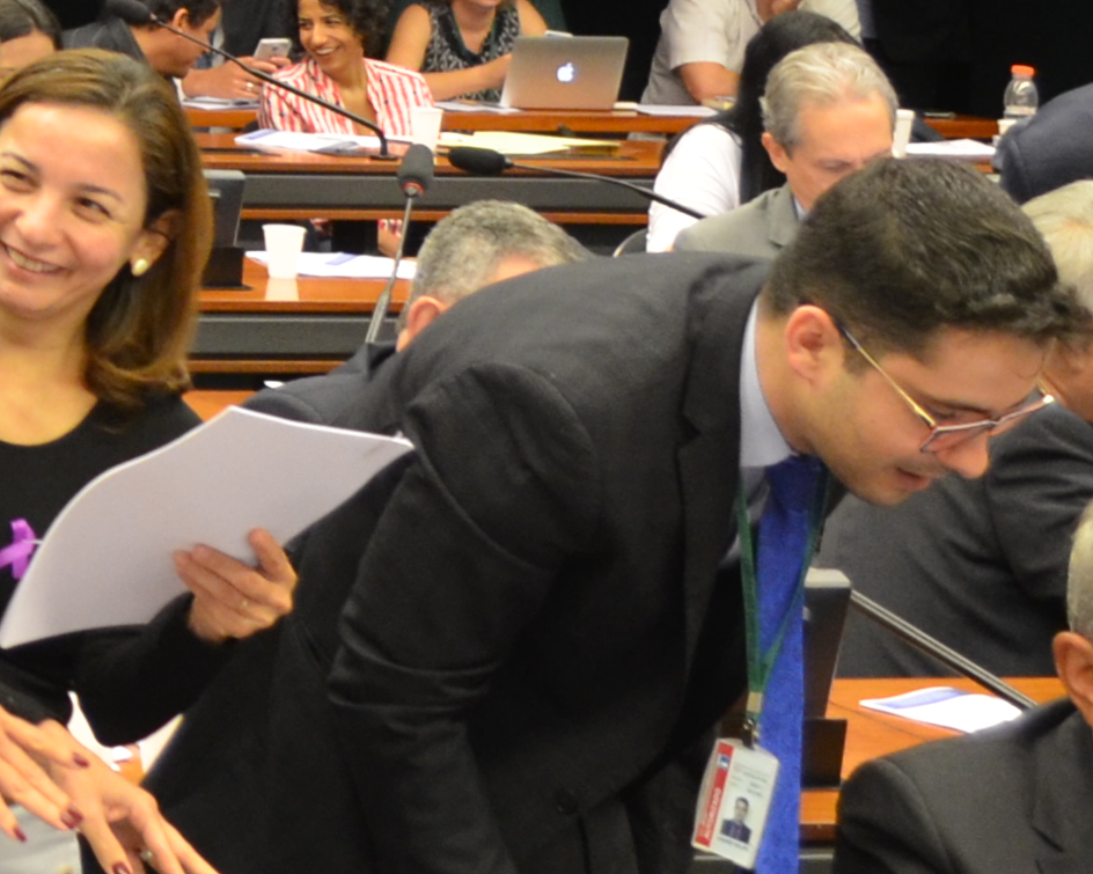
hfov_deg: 12.6
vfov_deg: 11.4
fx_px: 4270
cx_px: -1165
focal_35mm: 132
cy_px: -229
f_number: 4
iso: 720
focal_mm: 18
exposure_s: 1/60
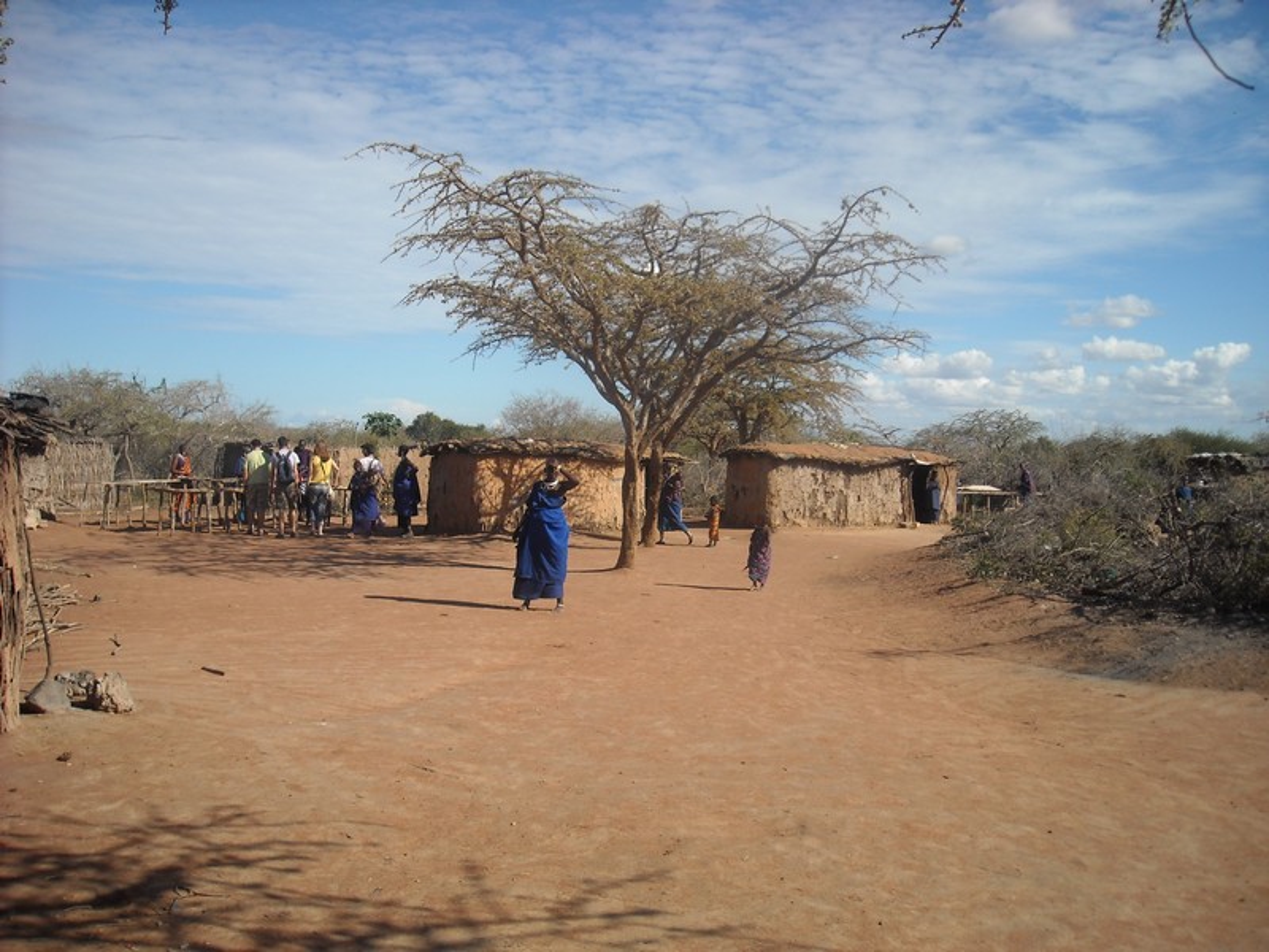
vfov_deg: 40.7
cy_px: 476
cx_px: 634
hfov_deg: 52.6
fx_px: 1283
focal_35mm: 35
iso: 64
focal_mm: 5.7
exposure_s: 1/353
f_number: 5.6
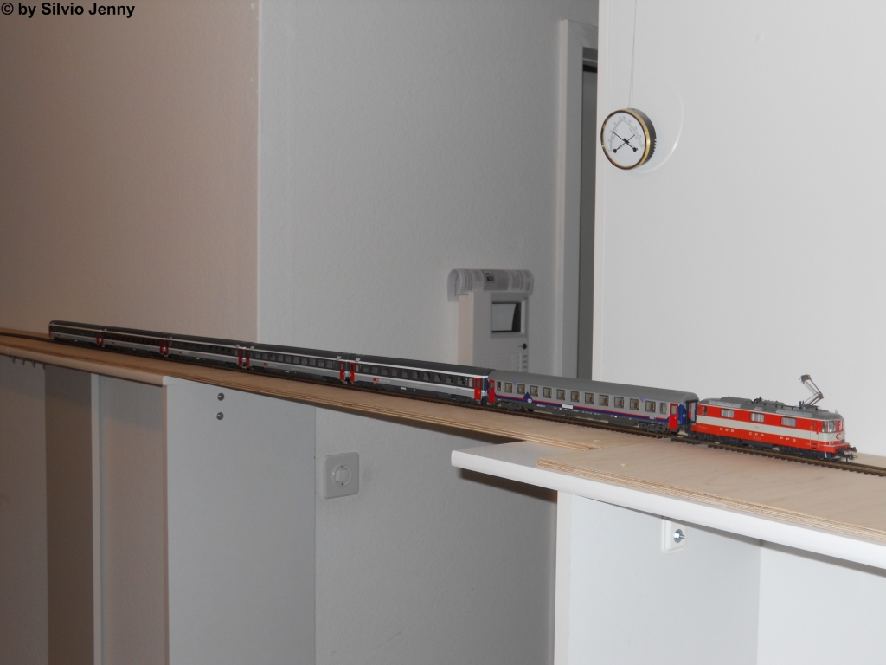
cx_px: 443
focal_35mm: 41
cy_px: 332
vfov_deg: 35.1
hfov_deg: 45.8
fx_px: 1049
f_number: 3.2
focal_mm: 7.3
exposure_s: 1/30
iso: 80
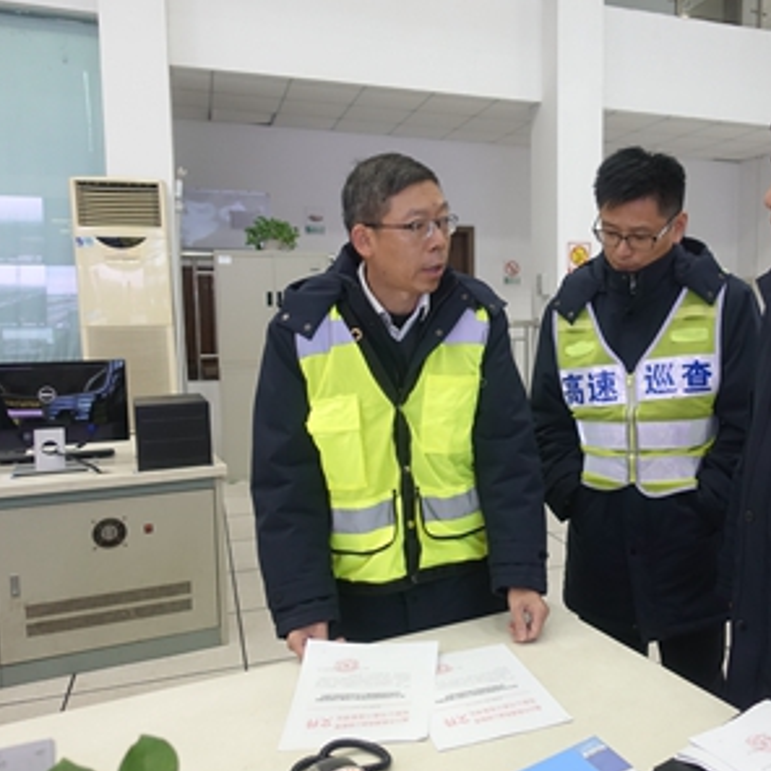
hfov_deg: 51.2
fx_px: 781
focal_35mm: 31
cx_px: 534
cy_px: 388
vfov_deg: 52.5
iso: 640
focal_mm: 8.8
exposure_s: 1/60
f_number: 1.8
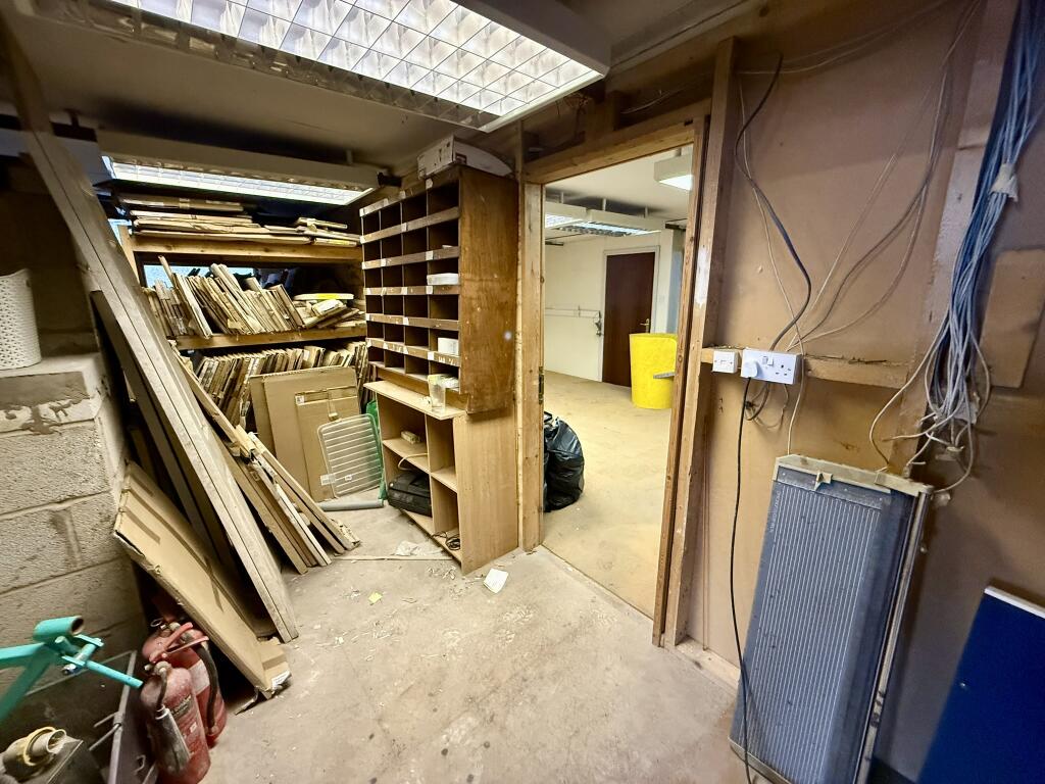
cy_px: 392
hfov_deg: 102.1
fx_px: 423
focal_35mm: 14
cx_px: 522
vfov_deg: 85.7
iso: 800
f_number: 2.2
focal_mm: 2.22
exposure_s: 1/50
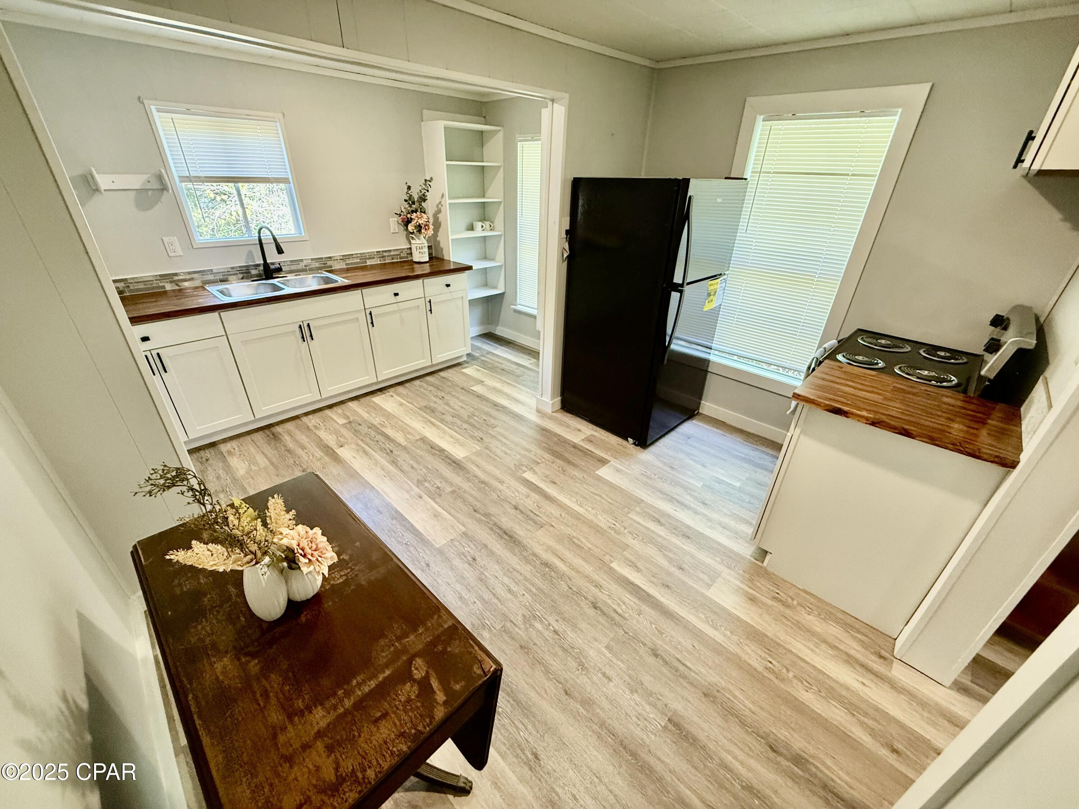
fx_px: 436
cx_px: 540
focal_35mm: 14
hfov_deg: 102.1
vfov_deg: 85.7
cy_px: 404
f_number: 2.2
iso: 400
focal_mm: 2.22
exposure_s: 1/60
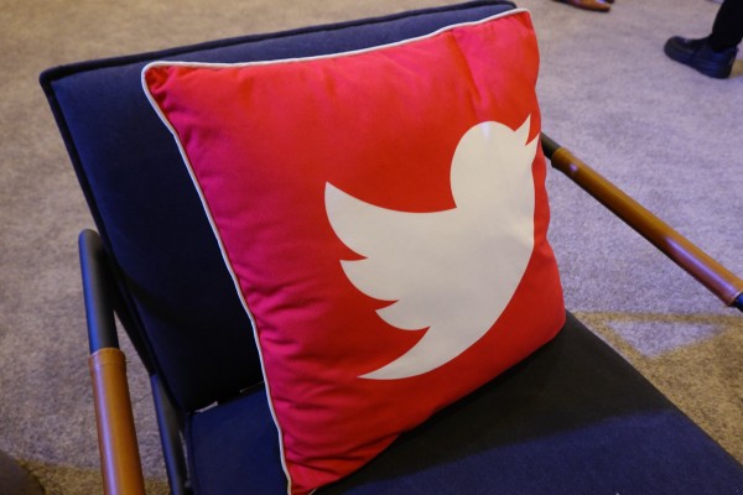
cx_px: 372
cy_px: 248
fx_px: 495
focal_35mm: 24
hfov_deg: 73.7
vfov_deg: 53.1
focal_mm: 9
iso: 800
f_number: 2.8
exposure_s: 1/25
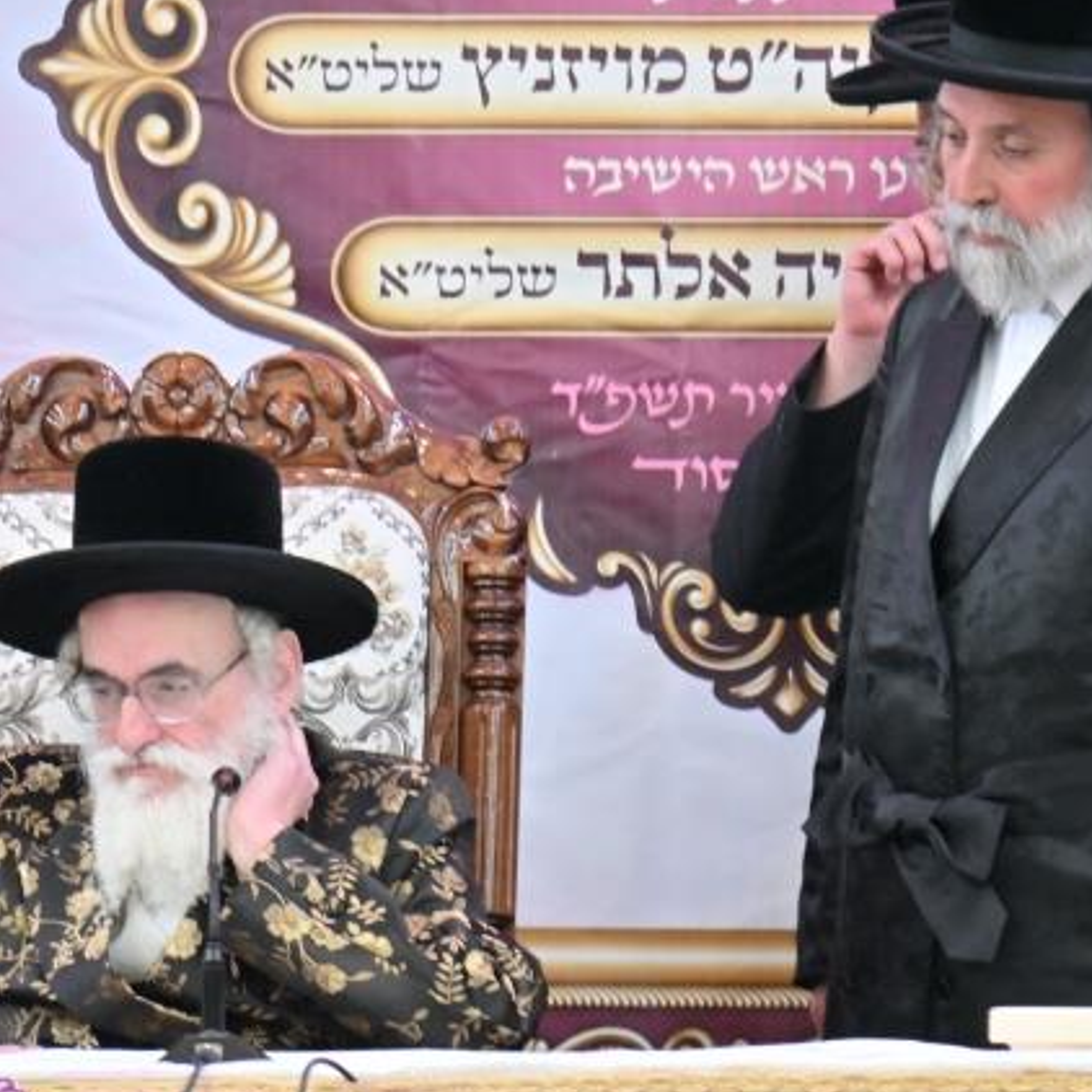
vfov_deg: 4.7
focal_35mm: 371
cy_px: 520
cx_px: 204
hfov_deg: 4.7
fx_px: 13241
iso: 400
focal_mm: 120
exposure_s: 1/160
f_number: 4
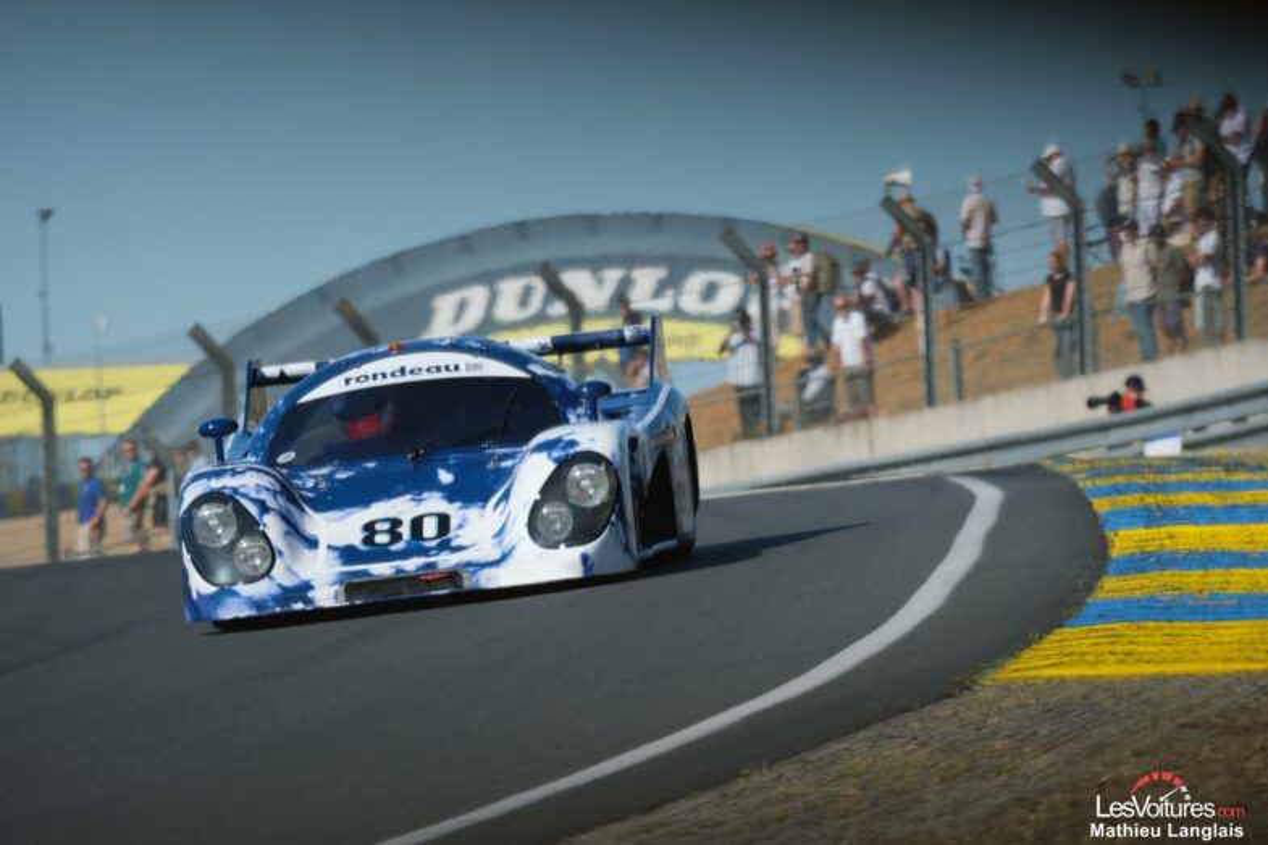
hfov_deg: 5.5
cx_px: 634
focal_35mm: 374
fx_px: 13169
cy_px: 422
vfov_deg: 3.7
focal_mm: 249.3
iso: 500
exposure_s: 1/1000
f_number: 6.3
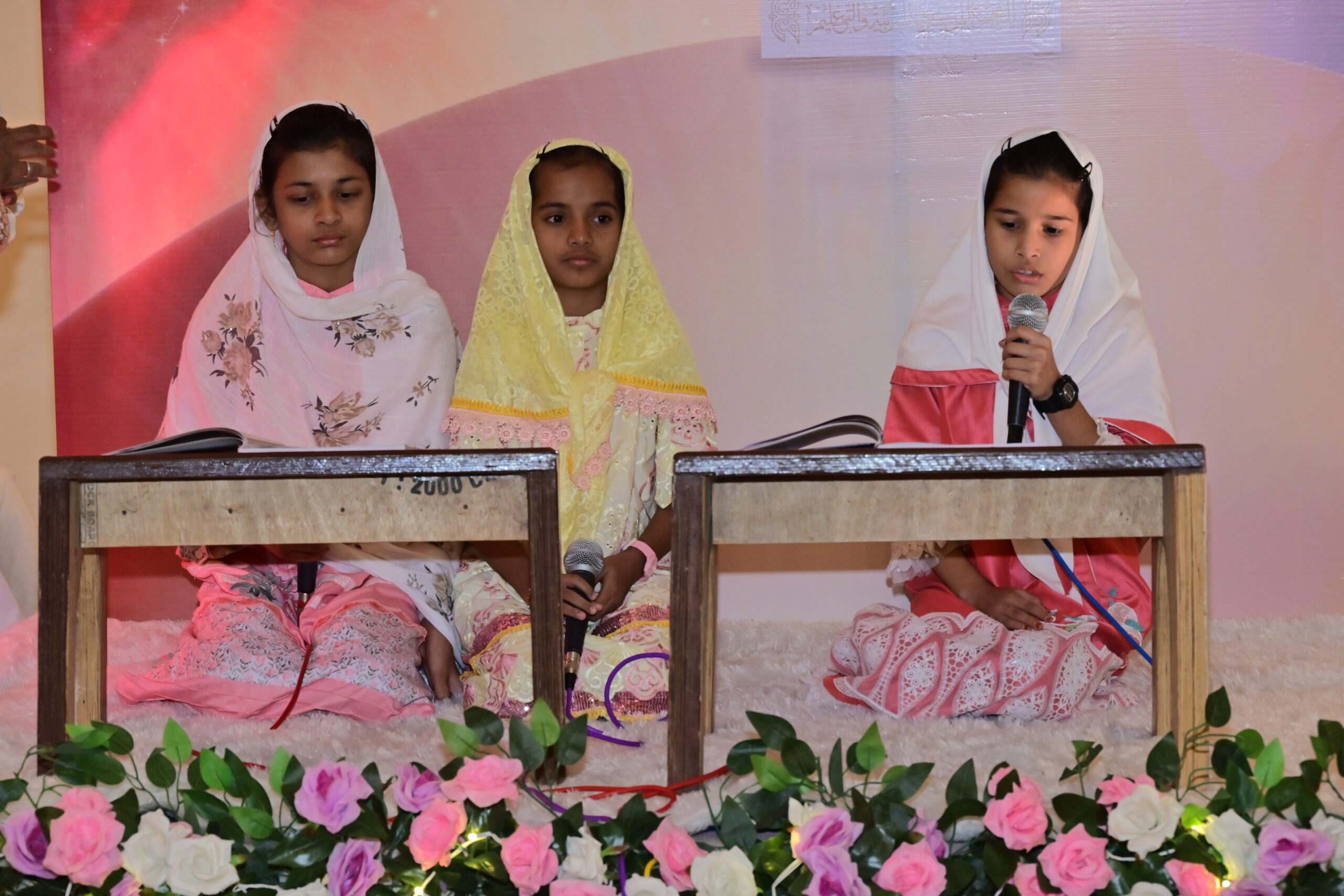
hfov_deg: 19.5
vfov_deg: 13.0
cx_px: 672
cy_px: 448
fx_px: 3920
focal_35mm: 105
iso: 1000
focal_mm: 105
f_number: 8
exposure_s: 1/125
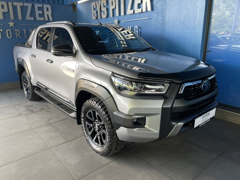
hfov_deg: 69.4
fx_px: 173
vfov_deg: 54.9
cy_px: 90
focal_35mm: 25
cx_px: 120
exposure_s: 1/100
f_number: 1.6
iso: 125
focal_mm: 5.1
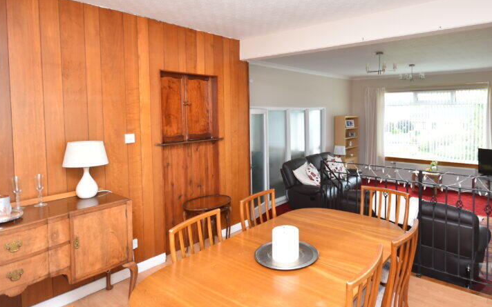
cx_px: 277
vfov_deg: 54.6
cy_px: 122
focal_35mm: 22
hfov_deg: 79.3
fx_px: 295
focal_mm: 10
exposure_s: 1/60
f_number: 4
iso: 400
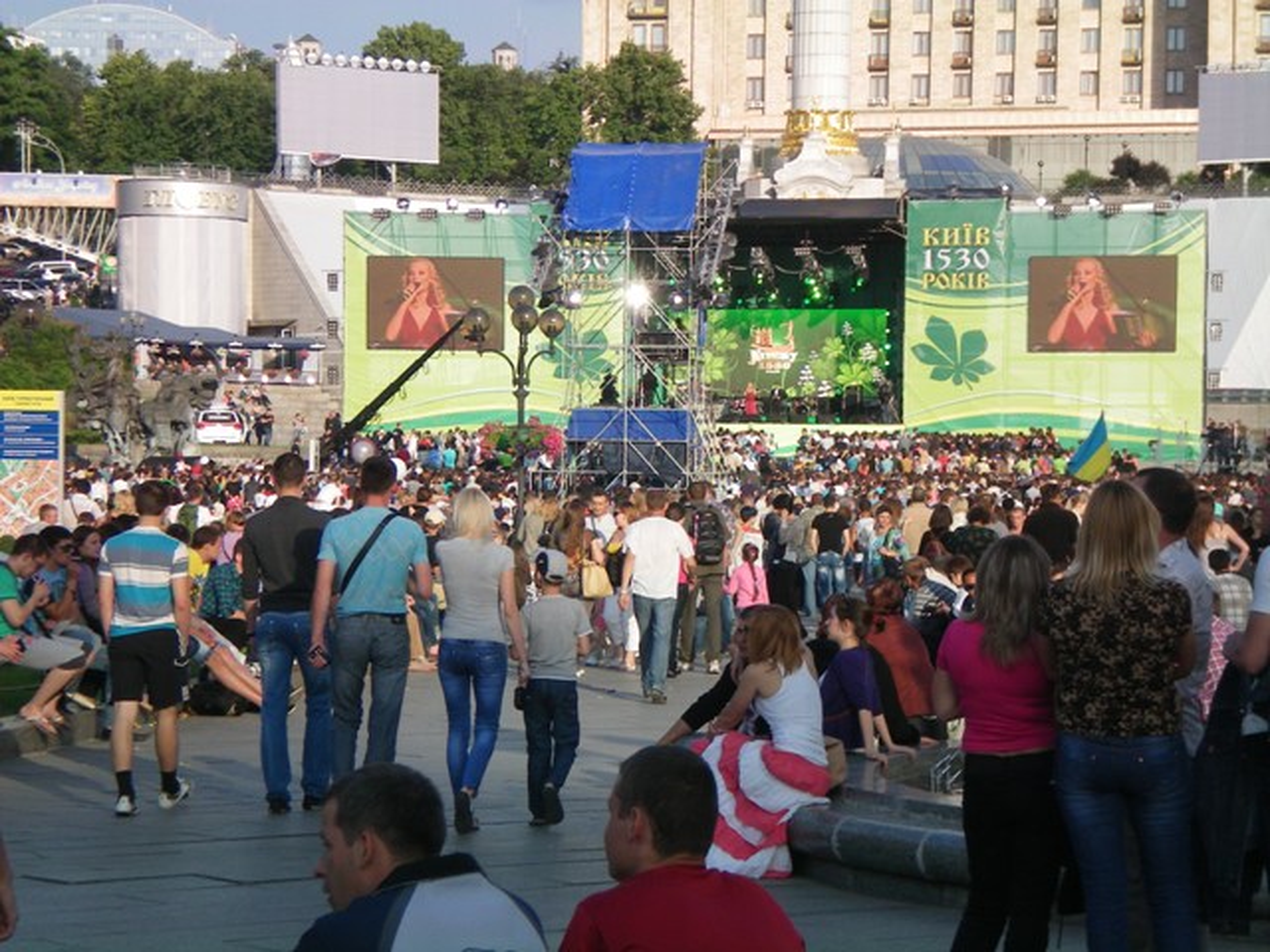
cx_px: 635
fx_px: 4182
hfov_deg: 17.3
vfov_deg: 13.0
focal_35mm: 114
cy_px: 476
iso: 64
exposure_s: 1/160
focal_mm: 18.9
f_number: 5.9
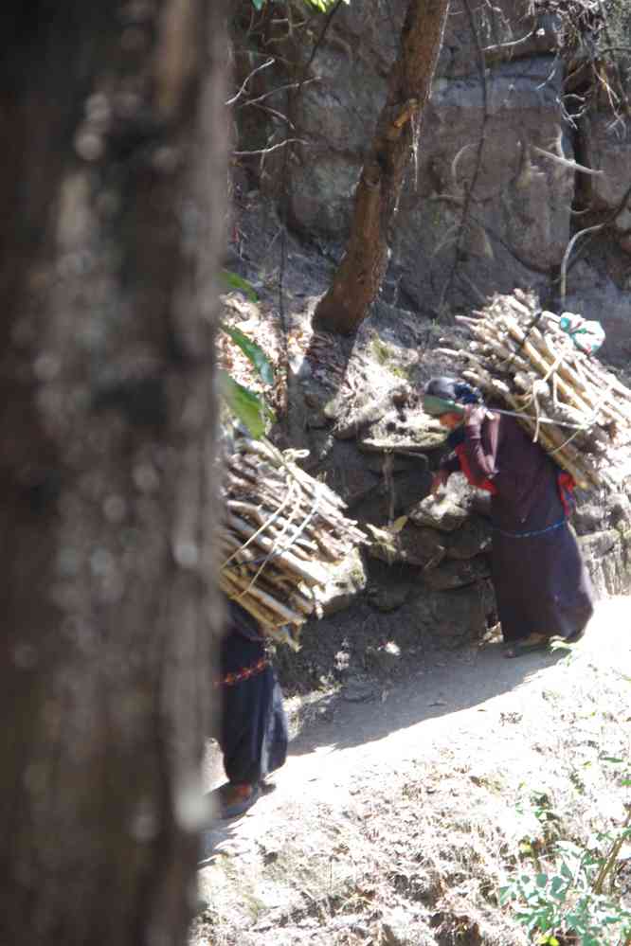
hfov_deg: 21.2
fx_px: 1683
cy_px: 473
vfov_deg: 31.4
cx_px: 316
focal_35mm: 64
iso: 1600
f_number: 7.1
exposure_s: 1/80
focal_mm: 42.5
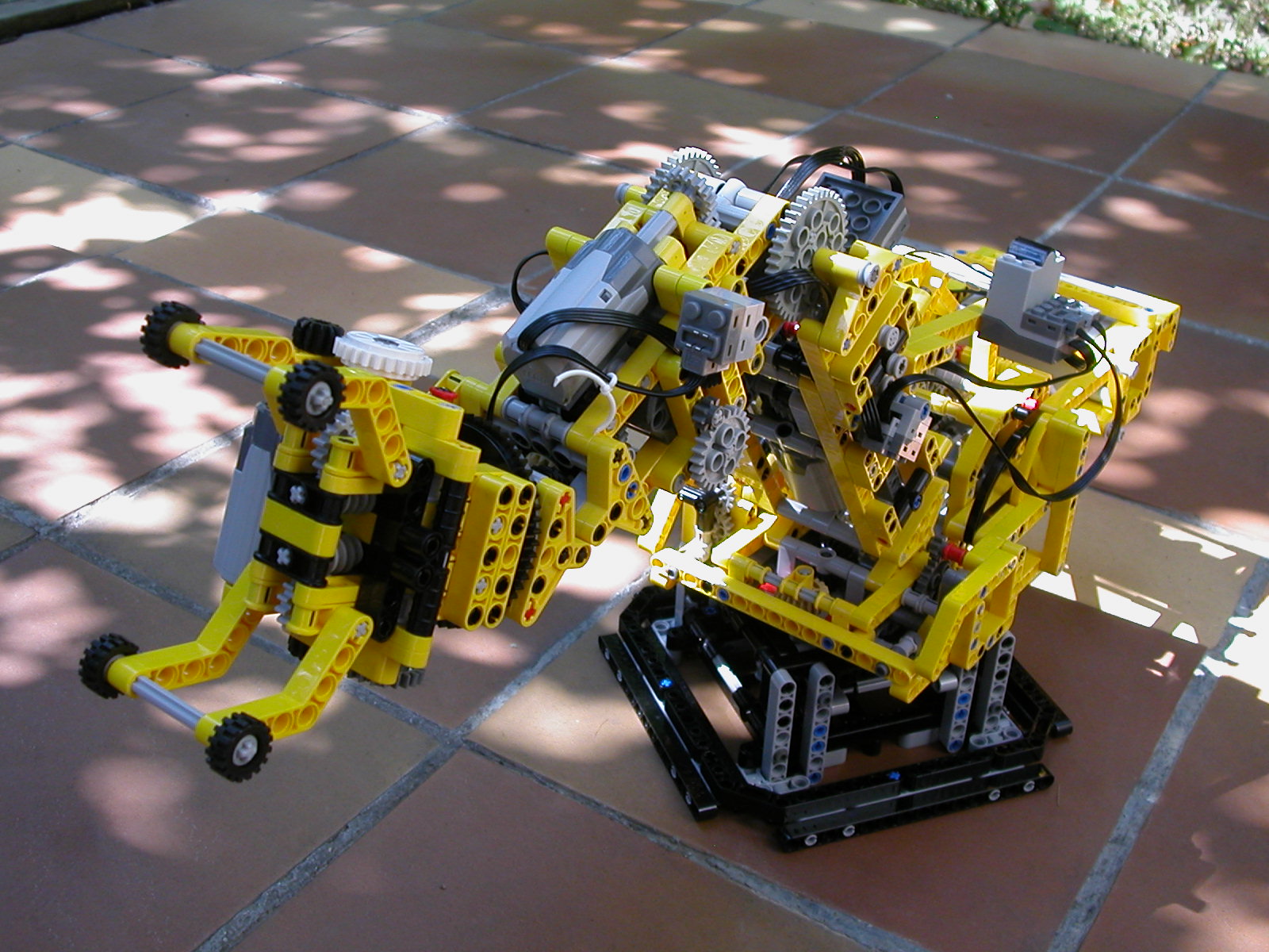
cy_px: 476
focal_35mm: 43
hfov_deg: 43.9
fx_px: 1576
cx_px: 634
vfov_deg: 33.6
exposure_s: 1/217
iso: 100
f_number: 2.9
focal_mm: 6.6
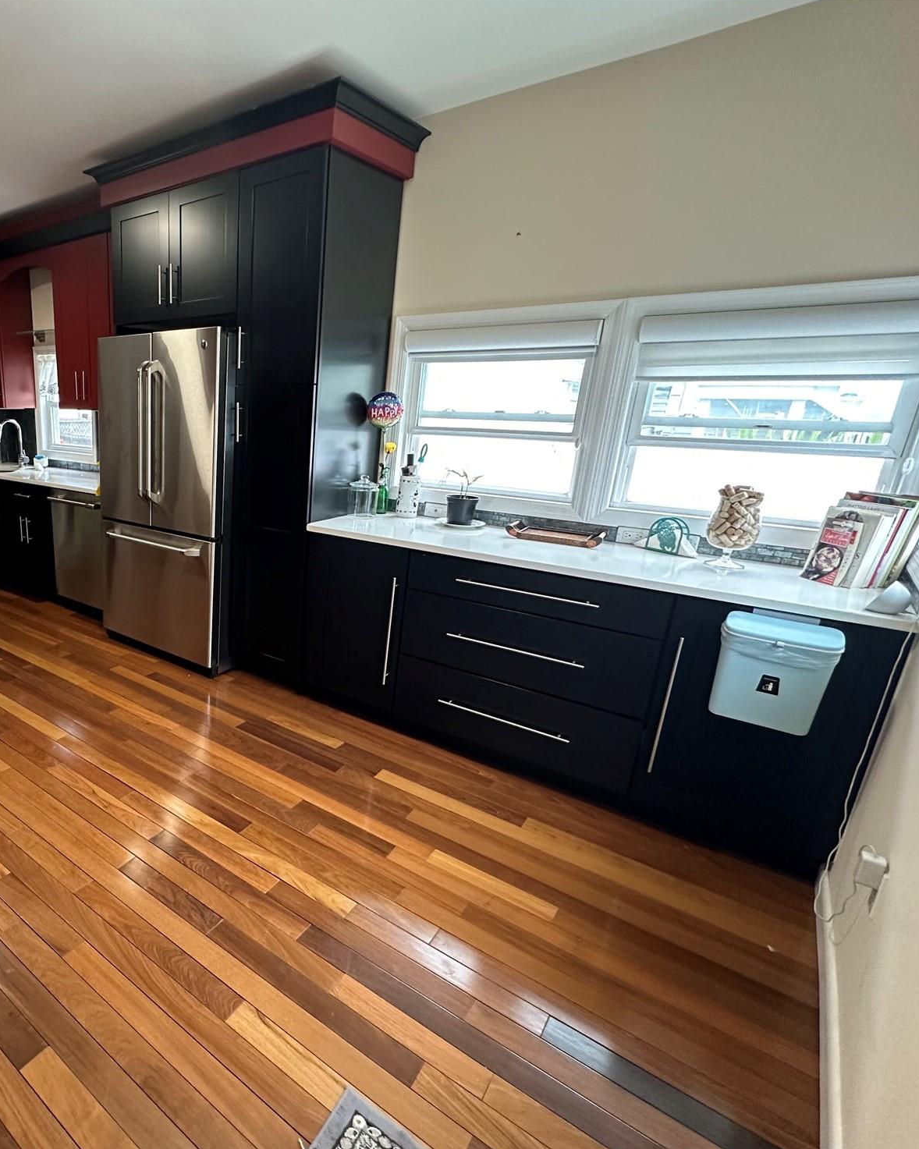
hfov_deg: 65.1
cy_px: 594
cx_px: 197
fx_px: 646
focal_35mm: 19
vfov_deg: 83.3
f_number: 2.2
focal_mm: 2.22
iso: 320
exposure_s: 1/91
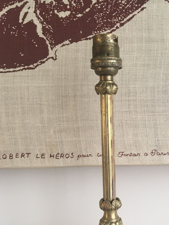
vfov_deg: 43.4
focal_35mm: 43
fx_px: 280
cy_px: 146
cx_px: 124
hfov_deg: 33.0
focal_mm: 4.15
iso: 80
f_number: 2.2
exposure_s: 1/33
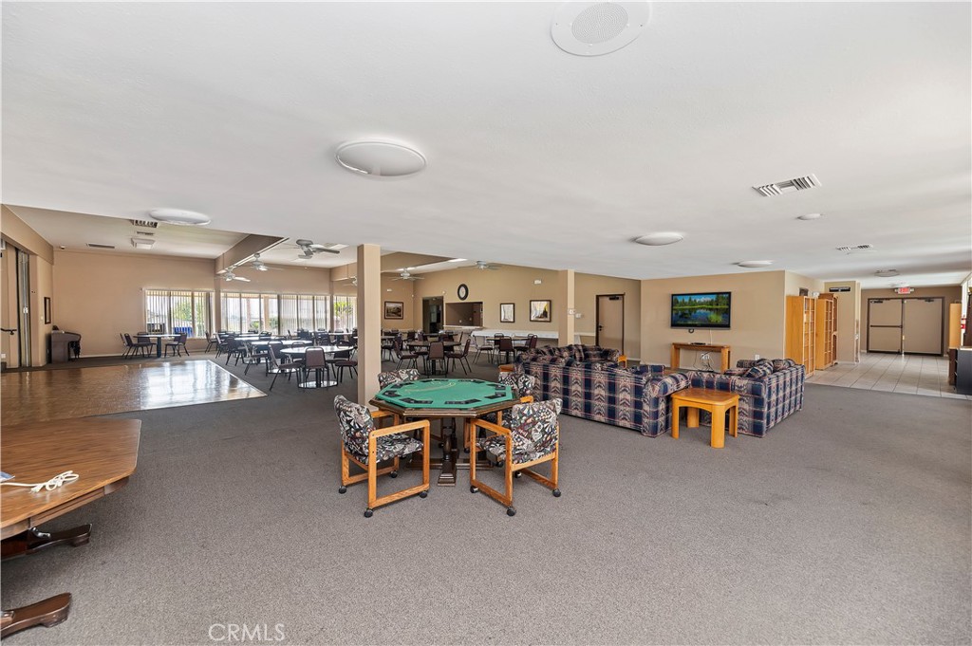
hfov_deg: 104.3
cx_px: 486
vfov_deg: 81.1
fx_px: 378
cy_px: 323
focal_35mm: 14
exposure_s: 1/60
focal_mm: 14
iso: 1000
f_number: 5.6
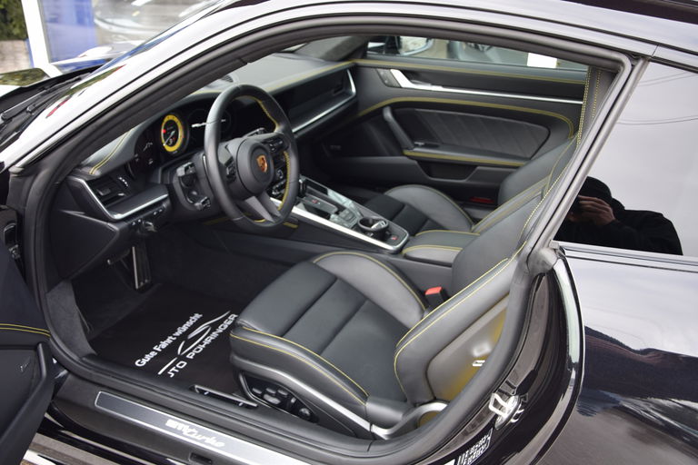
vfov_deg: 36.9
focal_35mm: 36
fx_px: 698
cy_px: 232
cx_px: 349
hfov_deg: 53.1
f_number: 4.5
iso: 400
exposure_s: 1/80
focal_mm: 24
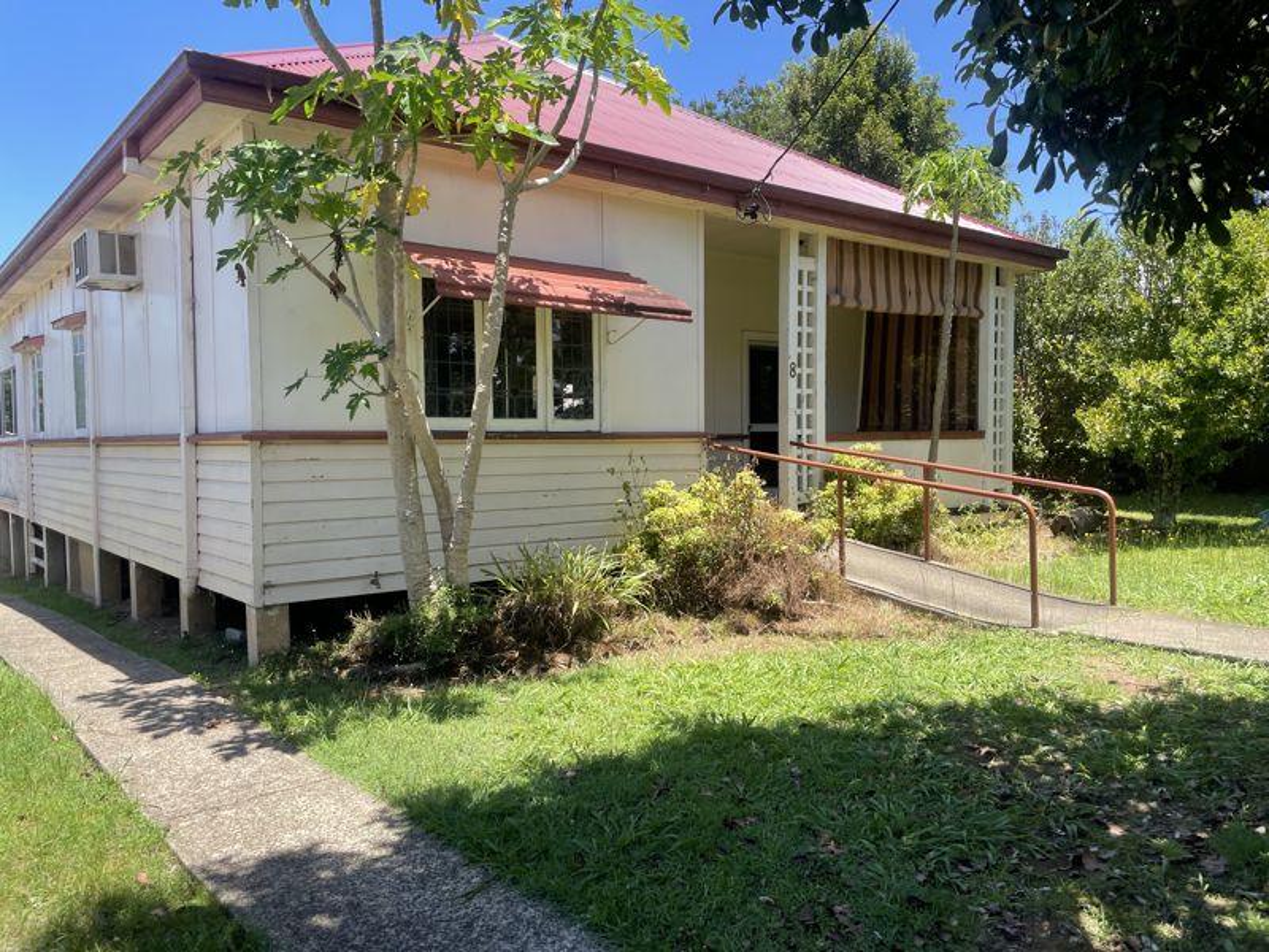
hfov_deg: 67.3
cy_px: 476
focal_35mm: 26
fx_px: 953
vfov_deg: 53.1
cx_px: 634
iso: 32
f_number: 1.6
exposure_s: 1/1289
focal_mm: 4.2
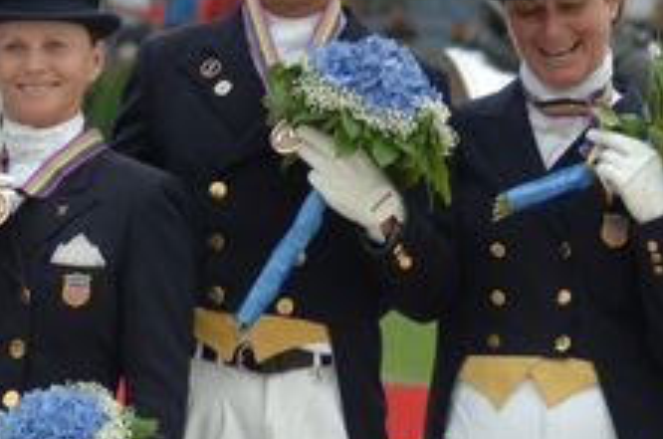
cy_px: 300
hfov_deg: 4.5
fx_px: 8351
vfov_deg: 3.0
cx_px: 451
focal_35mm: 454
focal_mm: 105
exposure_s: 1/320
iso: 200
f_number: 5.6
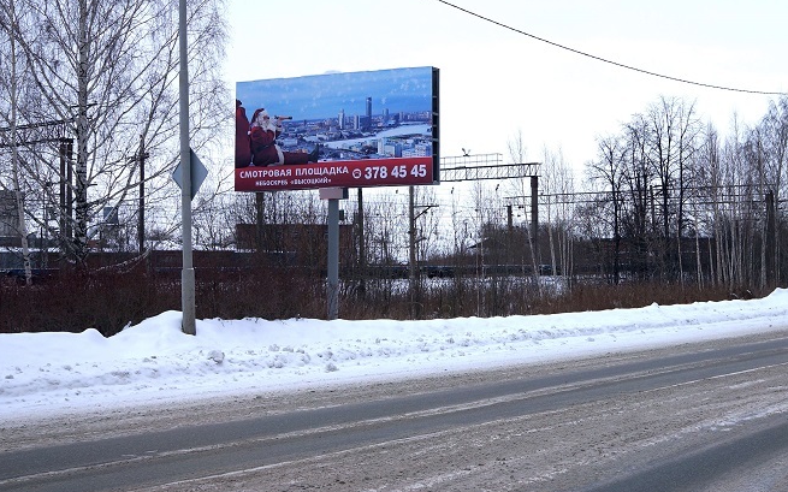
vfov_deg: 20.6
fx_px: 1353
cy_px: 172
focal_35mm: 63
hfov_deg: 32.3
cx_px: 488
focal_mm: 30
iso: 100
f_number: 4
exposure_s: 1/60
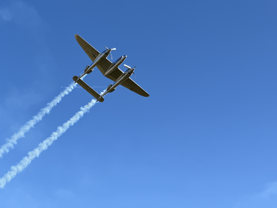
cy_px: 104
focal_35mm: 77
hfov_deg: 25.3
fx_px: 616
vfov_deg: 19.1
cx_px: 138
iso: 25
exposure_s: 1/827
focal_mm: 9
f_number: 2.8
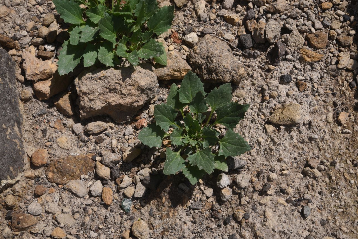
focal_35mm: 57
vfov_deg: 23.8
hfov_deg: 35.0
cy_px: 121
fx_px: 567
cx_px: 181
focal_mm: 56
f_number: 16
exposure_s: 1/125
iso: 125
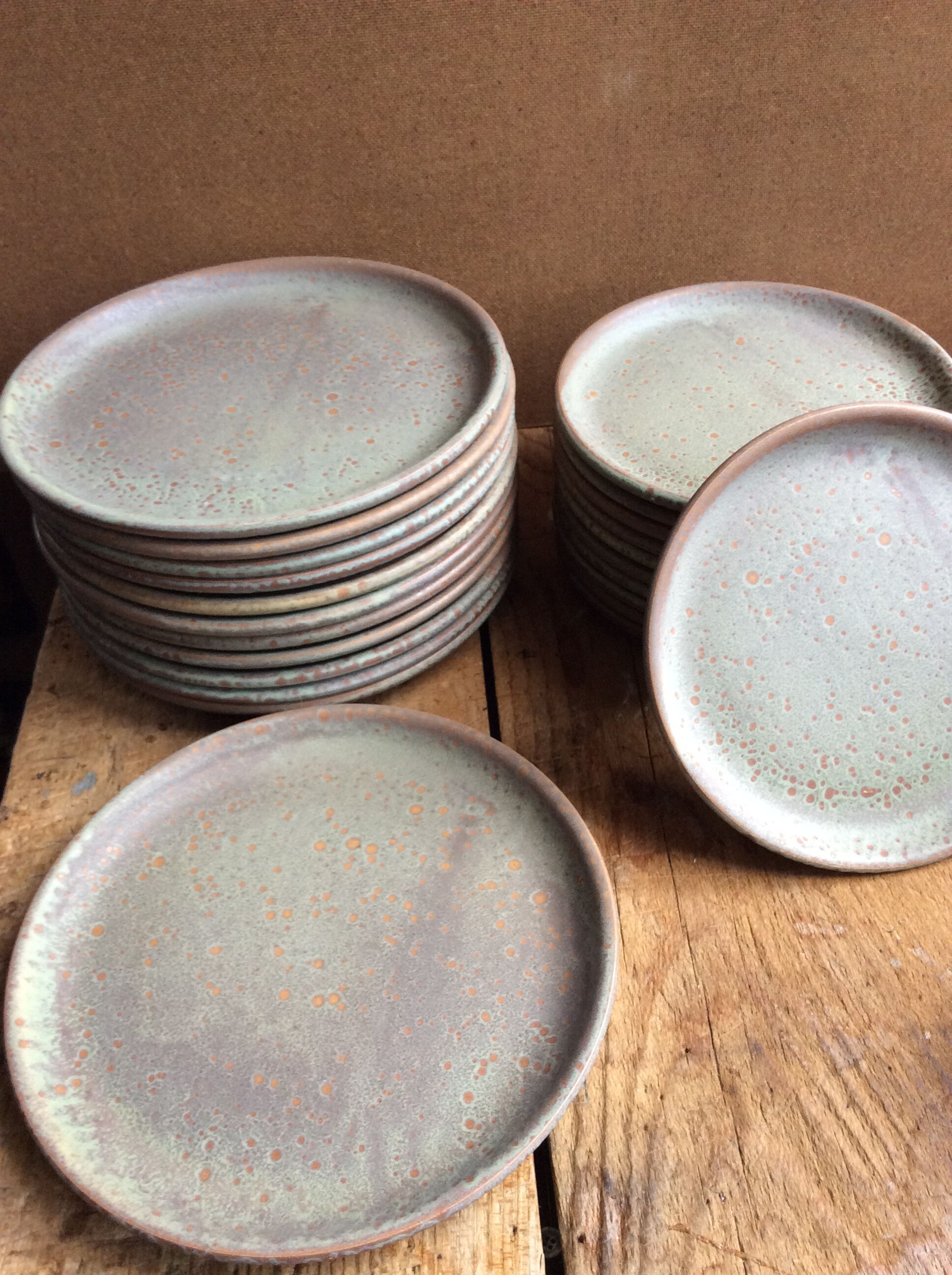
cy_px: 638
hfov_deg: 44.1
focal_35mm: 32
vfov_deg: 56.9
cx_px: 476
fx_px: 1177
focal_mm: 3.3
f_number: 2.4
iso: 80
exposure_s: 1/25
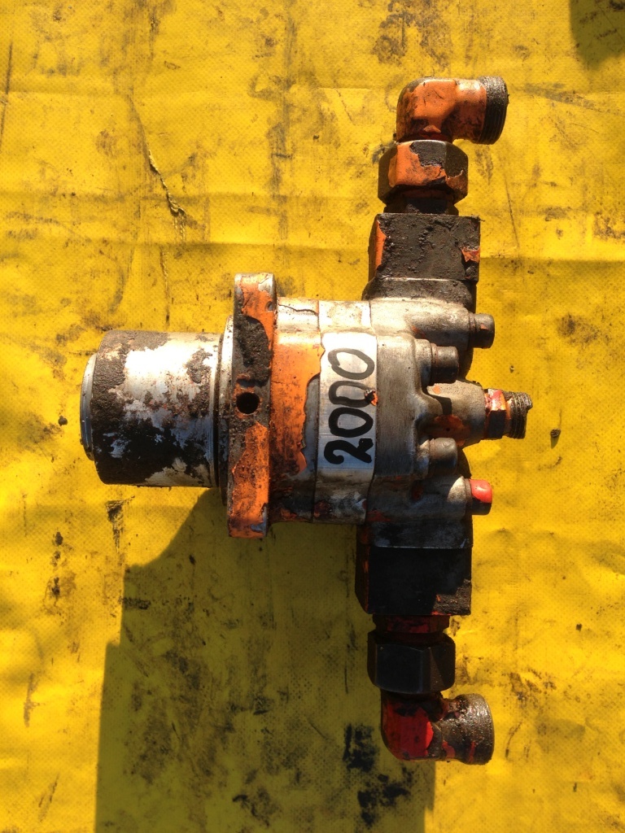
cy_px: 416
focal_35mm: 33
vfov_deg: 55.4
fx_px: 794
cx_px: 312
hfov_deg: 42.9
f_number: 2.4
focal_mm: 4.13
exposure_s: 1/502
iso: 50
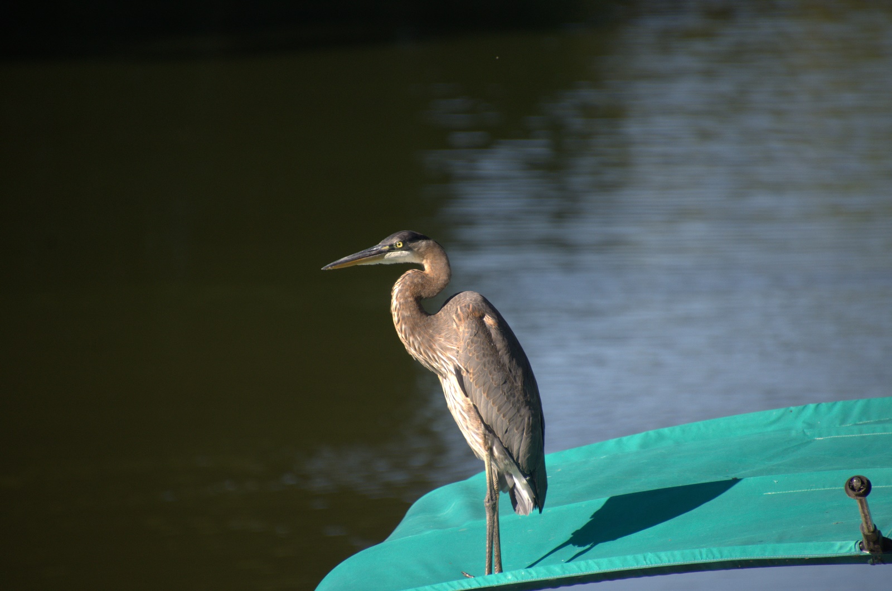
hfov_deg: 3.4
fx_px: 14837
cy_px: 296
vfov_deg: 2.3
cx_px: 446
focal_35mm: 600
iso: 500
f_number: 6.3
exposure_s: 1/800
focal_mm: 400
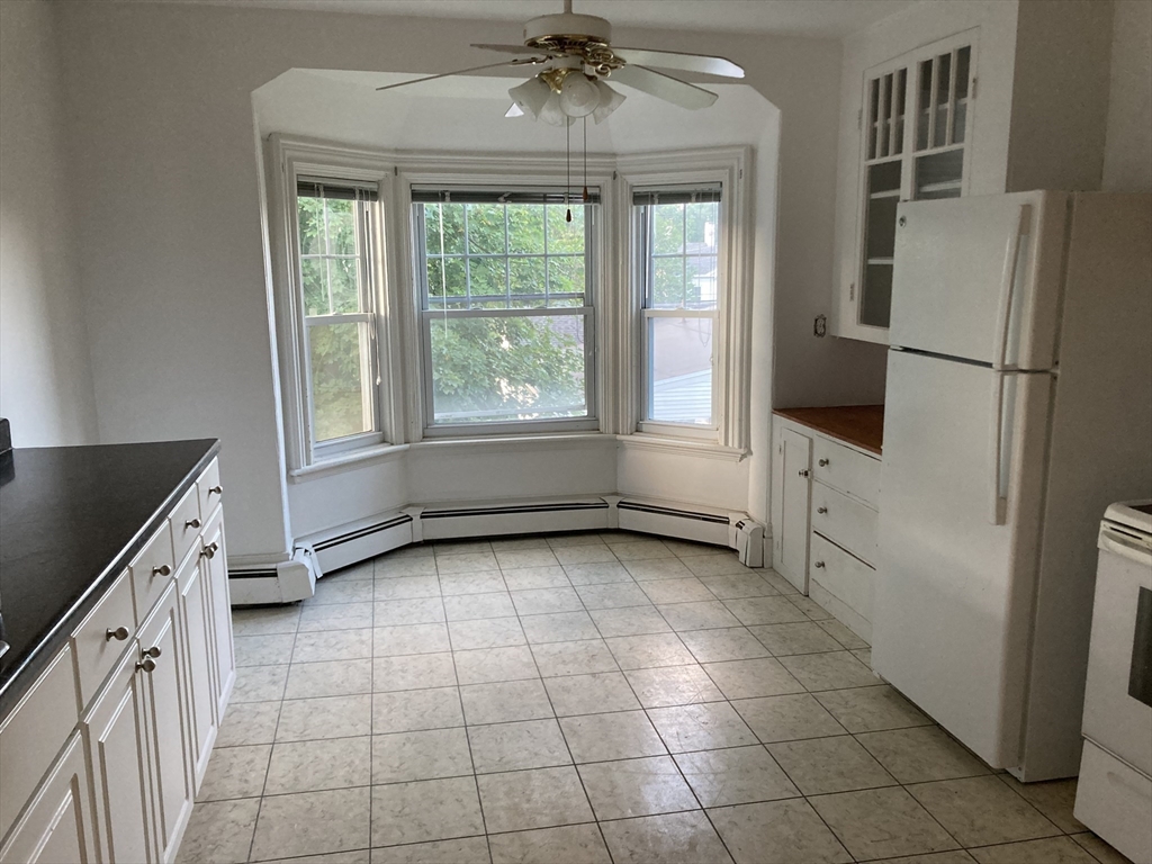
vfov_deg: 49.7
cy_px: 432
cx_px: 576
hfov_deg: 63.4
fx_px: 932
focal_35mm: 28
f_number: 1.8
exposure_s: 1/60
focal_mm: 3.99
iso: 160
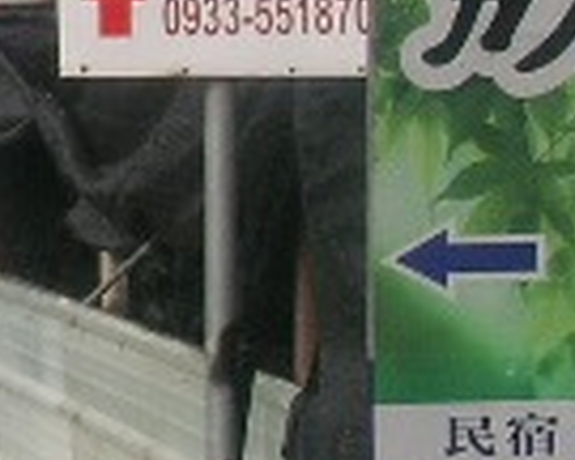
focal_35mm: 266
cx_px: -686
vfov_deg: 5.8
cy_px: -106
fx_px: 4527
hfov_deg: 6.9
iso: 100
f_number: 7.4
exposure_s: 1/230
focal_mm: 9.5
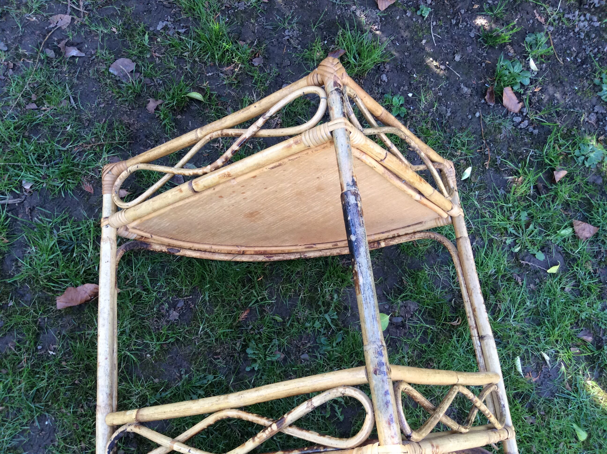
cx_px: 304
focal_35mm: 32
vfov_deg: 44.1
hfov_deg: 56.9
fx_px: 560
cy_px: 227
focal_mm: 3.3
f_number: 2.4
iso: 64
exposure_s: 1/100
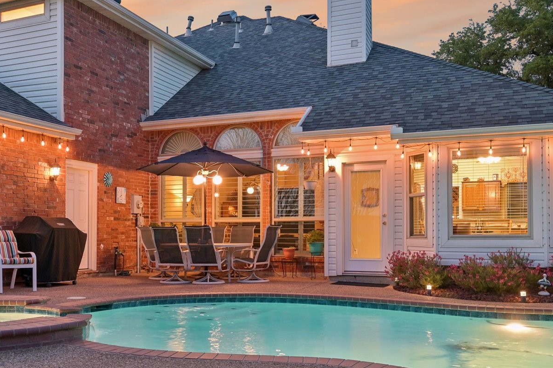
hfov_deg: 51.5
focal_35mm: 37
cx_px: 205
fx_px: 566
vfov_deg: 36.1
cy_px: 181
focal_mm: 21.5
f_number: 8
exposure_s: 1/3.33
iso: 400
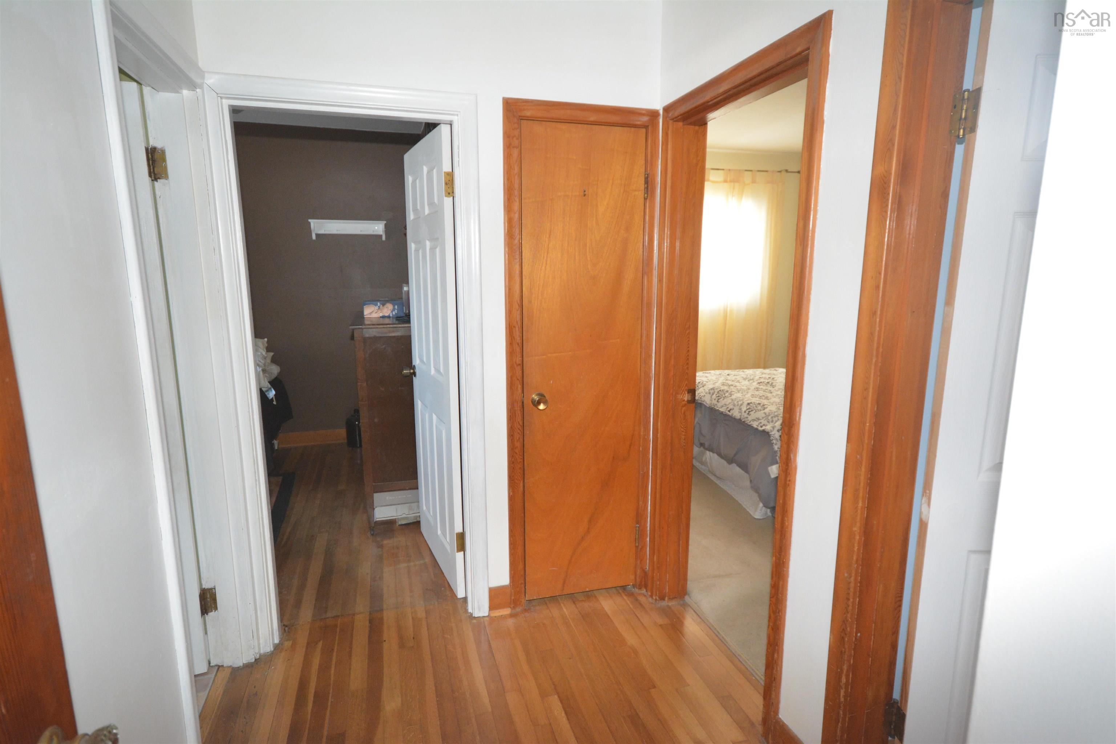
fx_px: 604
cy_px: 372
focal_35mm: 20
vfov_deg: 63.2
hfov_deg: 85.4
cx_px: 558
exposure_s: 1/60
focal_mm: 13
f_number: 4.5
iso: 2000
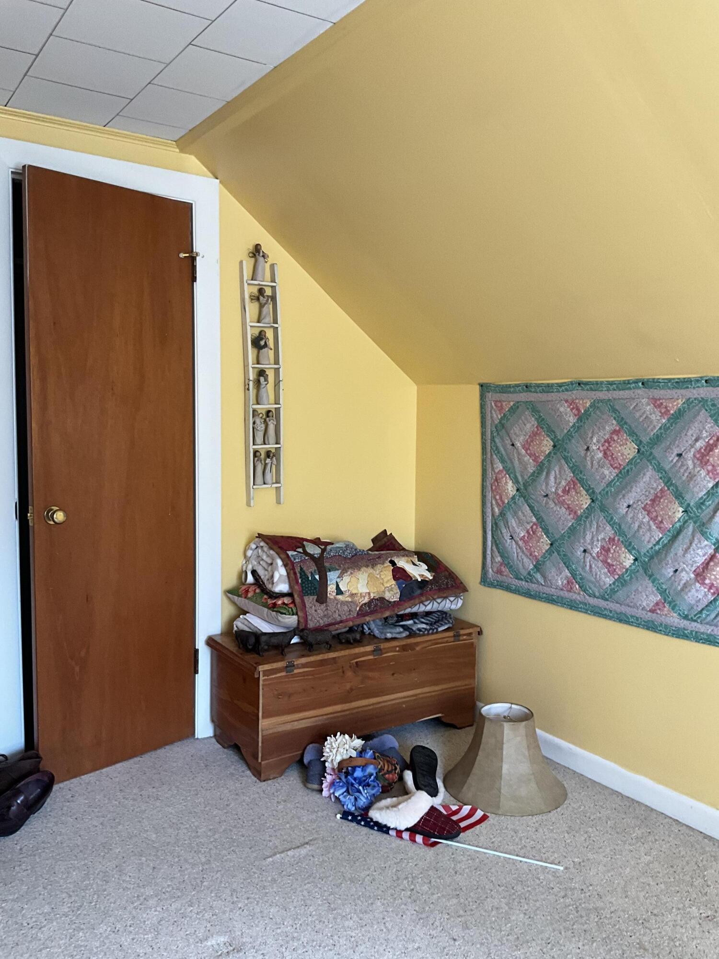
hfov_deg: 48.2
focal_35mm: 29
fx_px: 803
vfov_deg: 61.7
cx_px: 360
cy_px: 480
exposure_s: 1/60
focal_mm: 3
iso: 80
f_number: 1.8
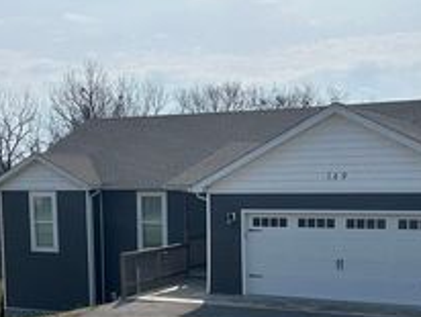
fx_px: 767
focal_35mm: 63
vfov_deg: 22.9
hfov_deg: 30.7
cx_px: 204
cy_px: 269
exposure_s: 1/9434
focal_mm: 5.7
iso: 50
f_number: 1.5
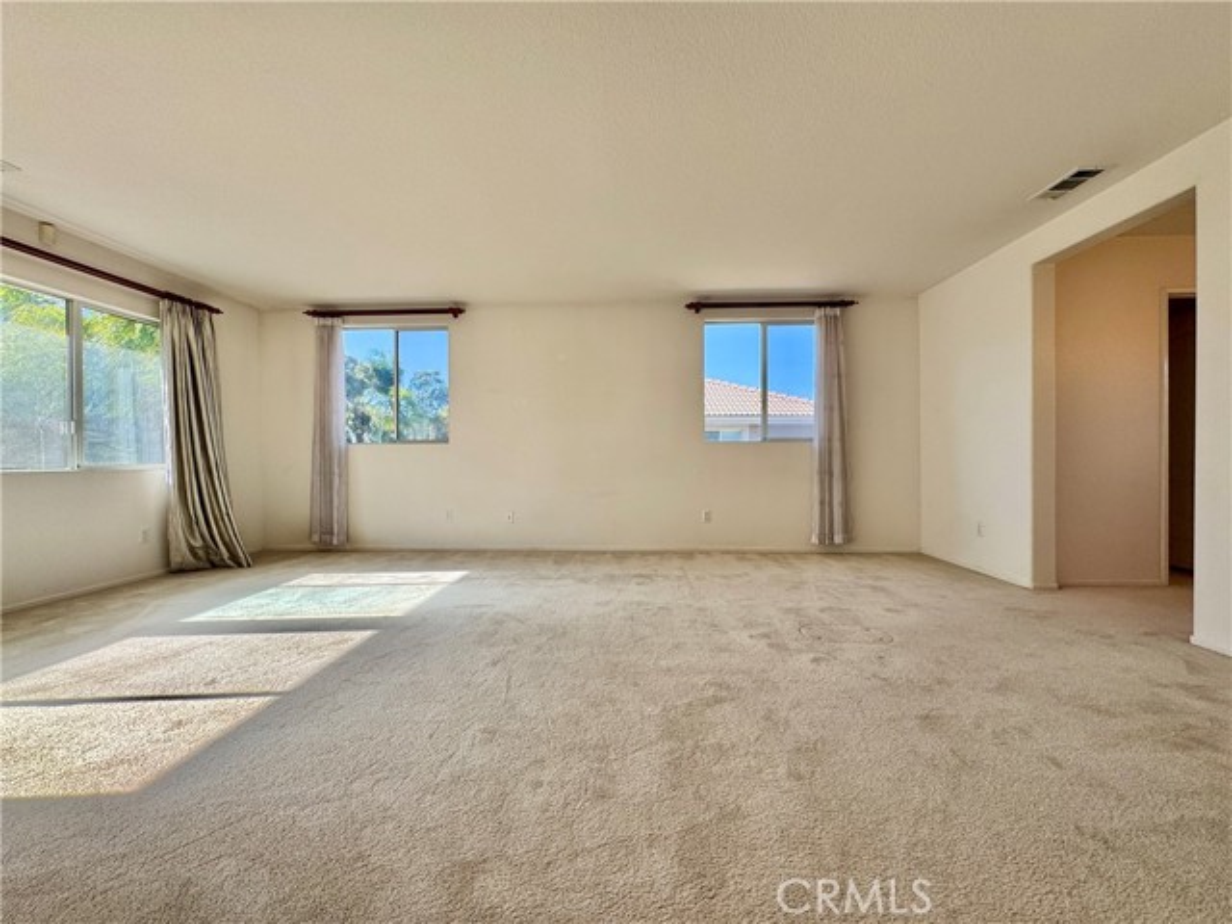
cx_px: 616
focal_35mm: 14
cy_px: 462
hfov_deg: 102.1
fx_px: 498
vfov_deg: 85.7
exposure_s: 1/229
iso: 40
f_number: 2.2
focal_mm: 2.22
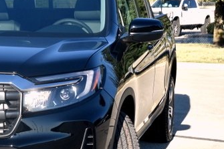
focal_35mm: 132
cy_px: 81
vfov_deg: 10.4
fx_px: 821
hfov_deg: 15.3
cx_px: 16
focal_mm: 46
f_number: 8
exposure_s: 1/250
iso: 200
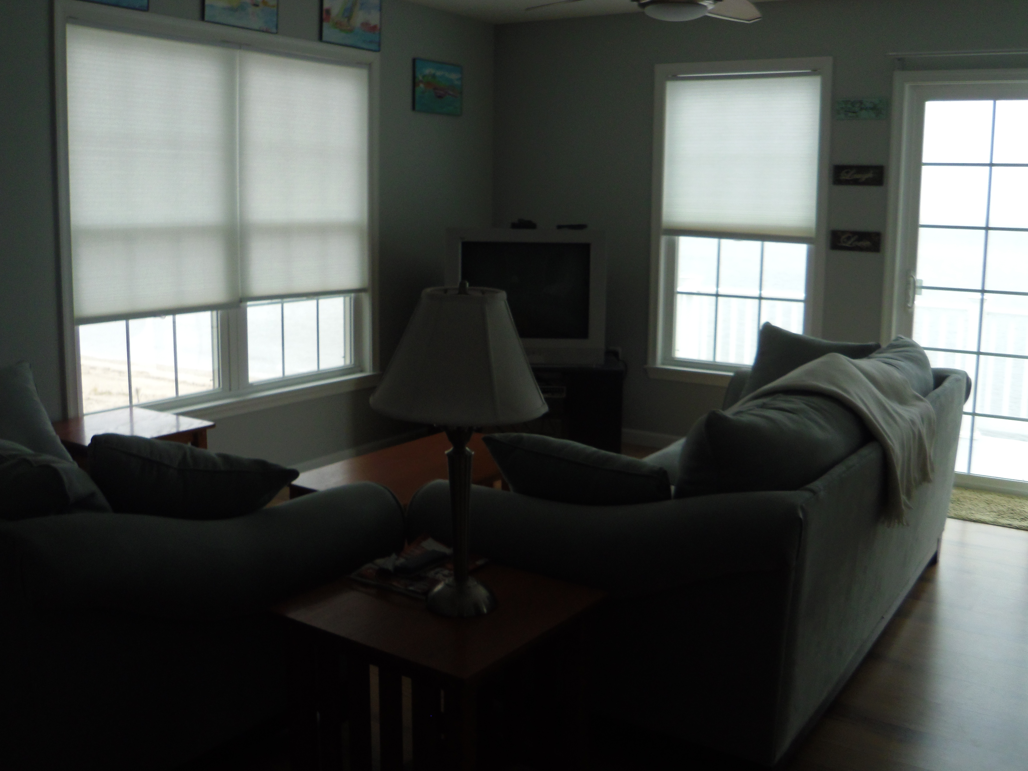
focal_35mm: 35
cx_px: 514
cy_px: 386
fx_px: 1039
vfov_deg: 40.7
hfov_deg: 52.6
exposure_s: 1/50
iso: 125
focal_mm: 6.5
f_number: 4.3
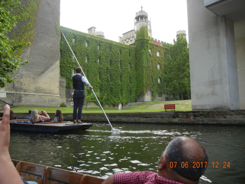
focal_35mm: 30
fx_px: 212
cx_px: 122
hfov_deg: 60.0
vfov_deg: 46.8
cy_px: 92
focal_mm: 5.4
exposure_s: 1/250
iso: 243
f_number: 3.5
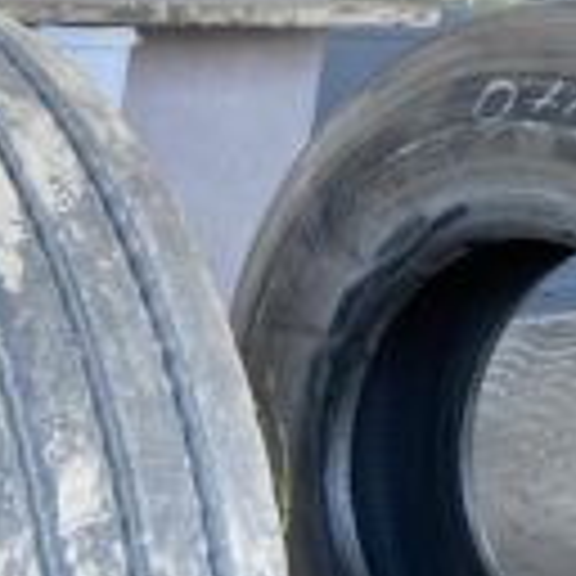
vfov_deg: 21.4
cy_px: 619
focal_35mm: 77
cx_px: 0
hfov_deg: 21.7
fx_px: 1450
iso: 80
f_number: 1.8
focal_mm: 4.25
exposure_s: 1/100
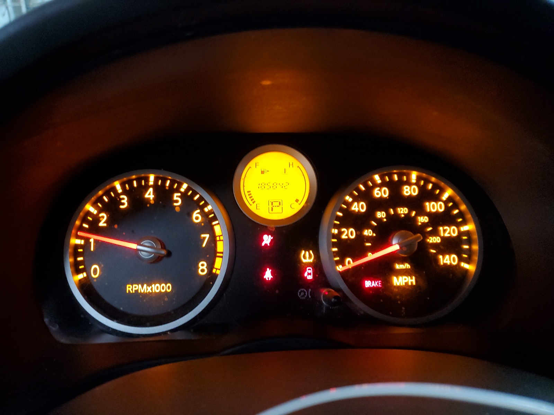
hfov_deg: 67.3
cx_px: 277
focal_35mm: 26
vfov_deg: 53.1
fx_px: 416
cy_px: 208
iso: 325
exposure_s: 1/40
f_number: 1.5
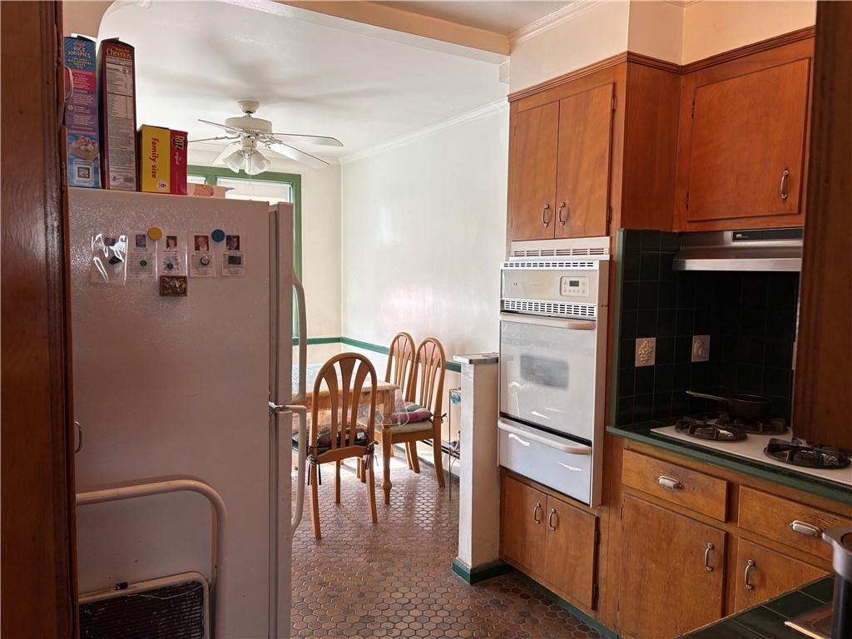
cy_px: 320
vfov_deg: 53.1
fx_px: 640
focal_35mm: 26
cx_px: 426
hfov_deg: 67.3
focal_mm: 5.96
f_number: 1.6
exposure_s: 1/120
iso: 100
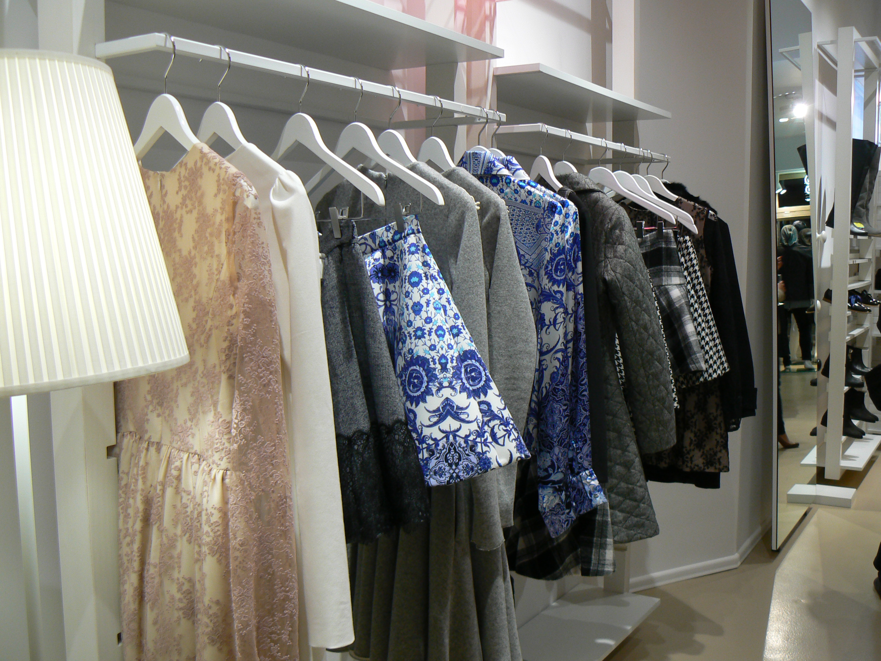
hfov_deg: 51.4
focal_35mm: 36
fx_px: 916
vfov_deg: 39.7
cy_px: 330
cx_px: 440
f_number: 2.8
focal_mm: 6
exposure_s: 1/30
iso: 80
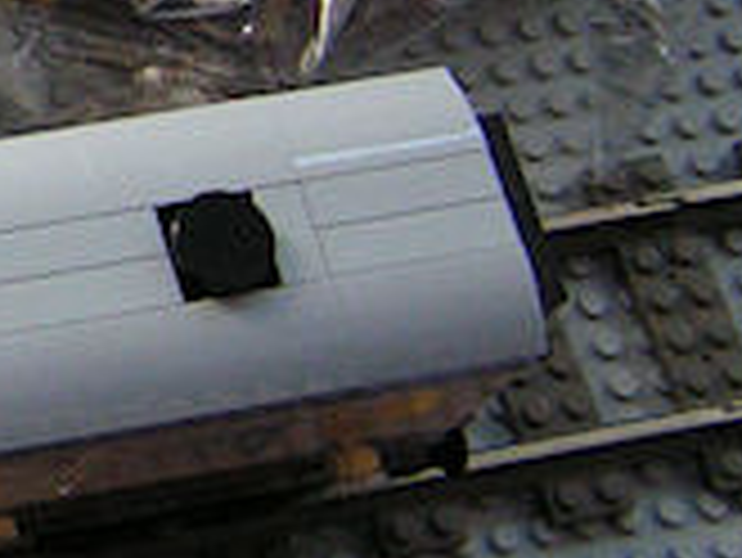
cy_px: -295
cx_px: -720
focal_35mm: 157
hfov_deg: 11.4
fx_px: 3368
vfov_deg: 9.2
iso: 125
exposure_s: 1/50
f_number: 2.8
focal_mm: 6.3
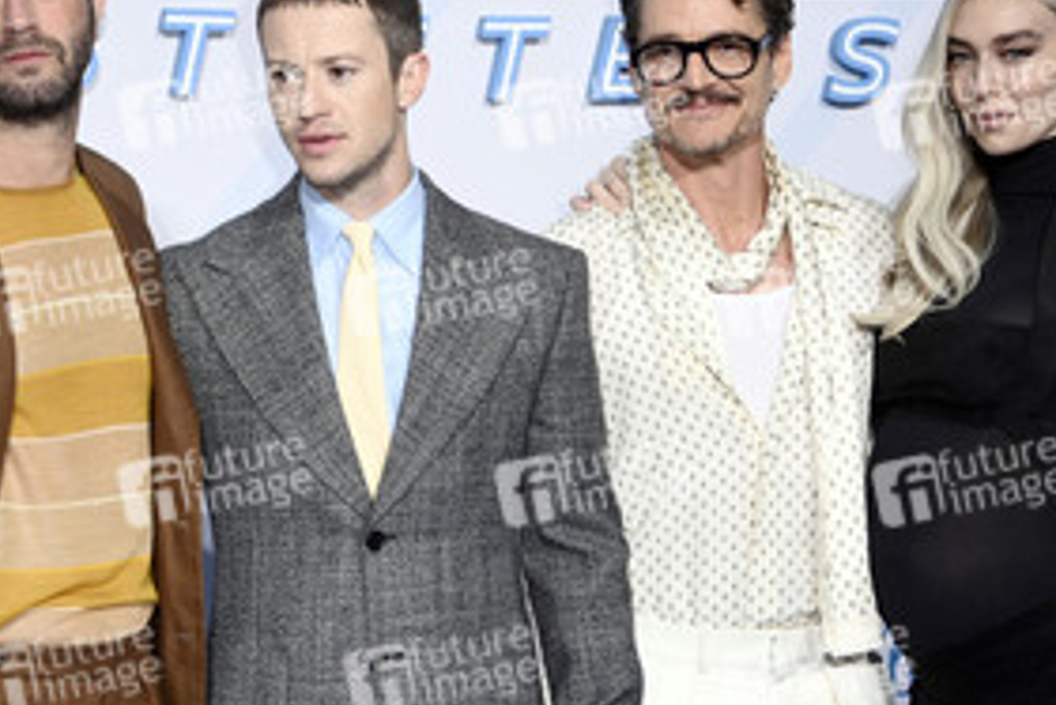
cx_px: 492
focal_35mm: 169
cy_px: 388
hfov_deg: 12.2
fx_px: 4960
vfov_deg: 8.1
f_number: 5.6
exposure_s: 1/200
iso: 400
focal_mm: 105
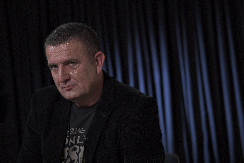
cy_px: 82
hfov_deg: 18.3
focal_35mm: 112
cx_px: 122
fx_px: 759
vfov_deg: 12.2
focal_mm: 112
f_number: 3.2
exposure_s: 1/200
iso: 640
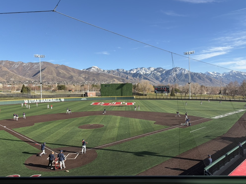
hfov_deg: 65.3
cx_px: 119
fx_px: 192
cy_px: 91
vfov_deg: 51.4
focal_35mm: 27
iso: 50
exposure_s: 1/2364
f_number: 1.6
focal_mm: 5.96
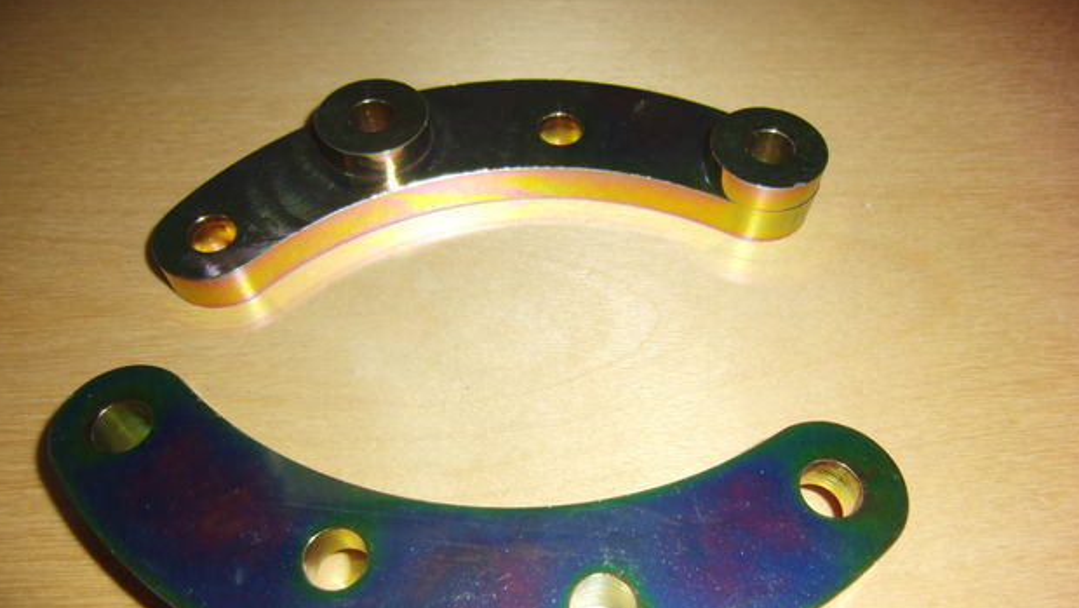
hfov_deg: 69.8
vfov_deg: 42.4
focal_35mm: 27
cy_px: 399
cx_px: 529
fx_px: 773
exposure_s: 1/25
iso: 100
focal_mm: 4.3
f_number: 3.2
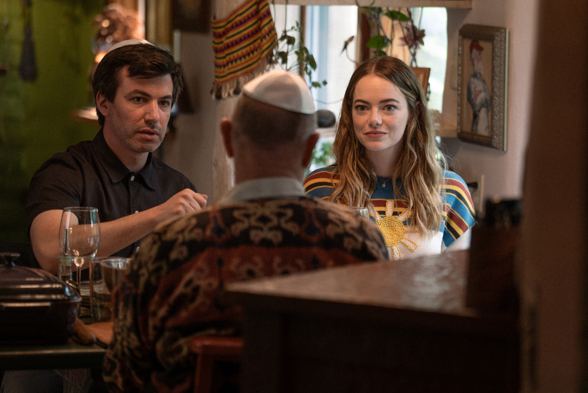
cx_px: 294
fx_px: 2892
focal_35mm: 177
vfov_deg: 7.8
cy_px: 196
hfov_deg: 11.6
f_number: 4
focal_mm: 177
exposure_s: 1/125
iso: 1600
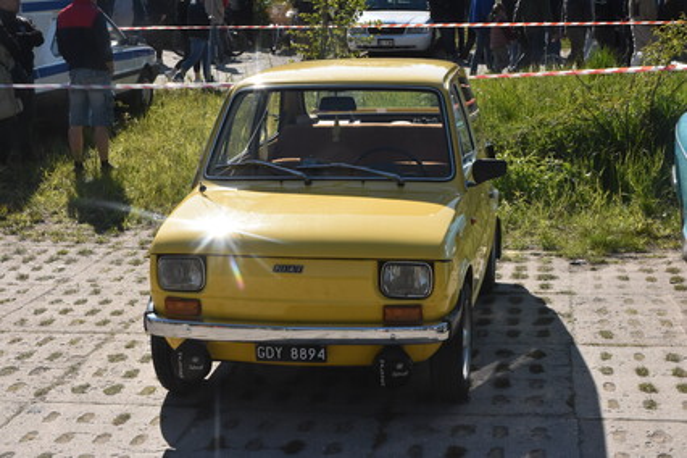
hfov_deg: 33.4
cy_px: 229
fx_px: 1145
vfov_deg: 22.6
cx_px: 344
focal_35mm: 60
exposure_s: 1/800
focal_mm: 40
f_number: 14
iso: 1250
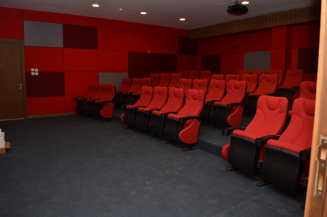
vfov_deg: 47.7
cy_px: 108
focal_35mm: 27
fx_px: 245
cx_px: 164
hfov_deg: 67.5
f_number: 4
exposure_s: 1/125
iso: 400
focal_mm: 18
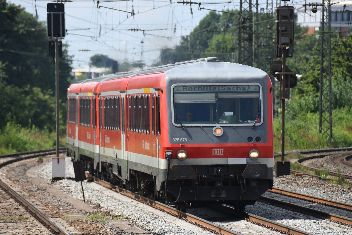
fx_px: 4400
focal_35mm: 450
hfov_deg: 4.6
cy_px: 118
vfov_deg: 3.1
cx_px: 176
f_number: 7.1
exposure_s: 1/1000
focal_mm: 300
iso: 400
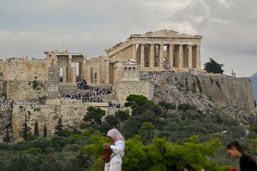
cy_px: 86
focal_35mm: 200
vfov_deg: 6.9
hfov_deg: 10.3
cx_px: 128
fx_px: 1427
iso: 1000
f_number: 6.3
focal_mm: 200
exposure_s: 1/1600
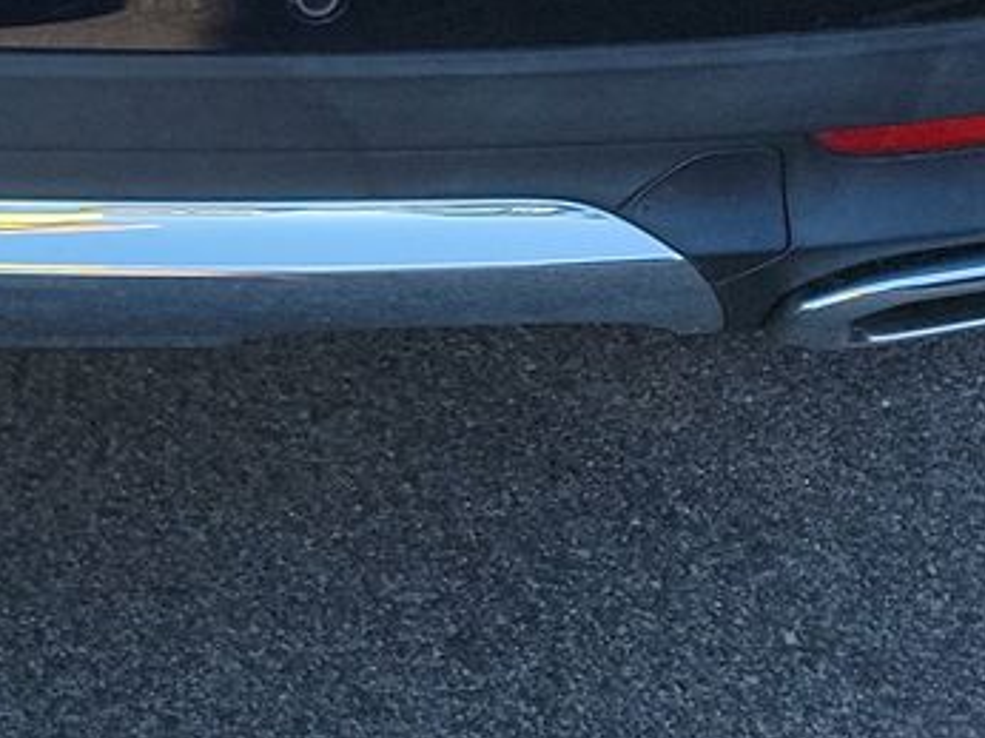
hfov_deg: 16.6
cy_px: -855
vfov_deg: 11.6
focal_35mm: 111
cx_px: -330
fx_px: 3156
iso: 50
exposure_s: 1/180
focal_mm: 6.7
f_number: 1.8
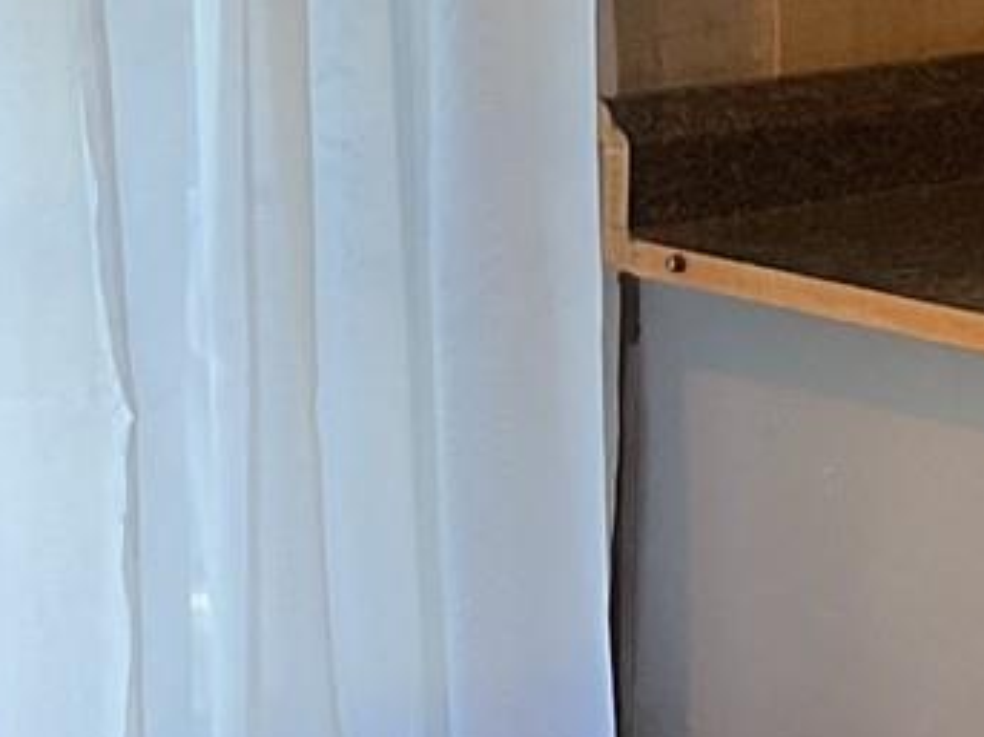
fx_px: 4916
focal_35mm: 173
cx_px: 984
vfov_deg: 8.5
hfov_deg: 11.3
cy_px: -72
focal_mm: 3
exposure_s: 1/120
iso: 40
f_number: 1.8
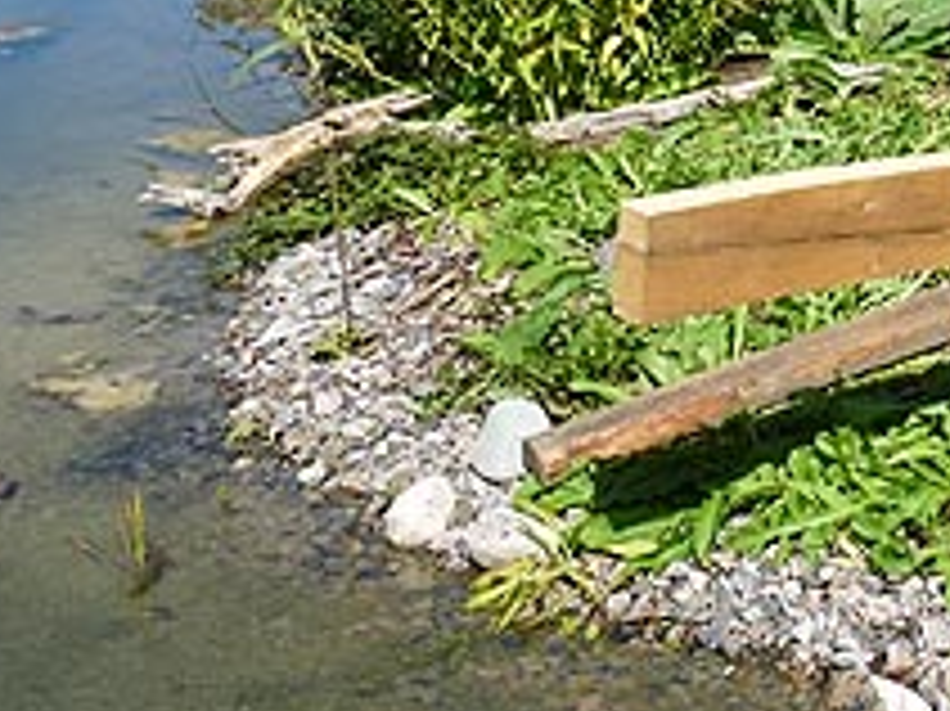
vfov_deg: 17.8
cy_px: 135
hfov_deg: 22.7
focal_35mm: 82
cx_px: 1009
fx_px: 2249
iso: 100
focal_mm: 4.8
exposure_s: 1/400
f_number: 5.6
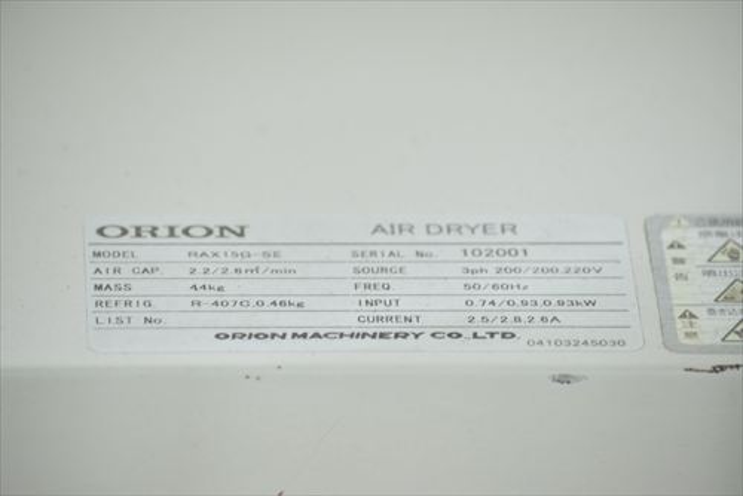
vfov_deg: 4.6
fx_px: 6195
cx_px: 372
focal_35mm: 300
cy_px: 248
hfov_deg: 6.9
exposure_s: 1/13
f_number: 6.3
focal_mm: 200
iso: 1250
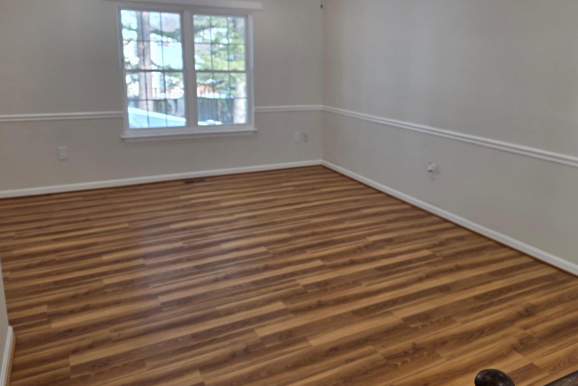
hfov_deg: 63.5
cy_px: 159
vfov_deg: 44.8
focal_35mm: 29
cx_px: 323
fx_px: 466
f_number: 1.7
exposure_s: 1/120
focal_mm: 6.3
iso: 25
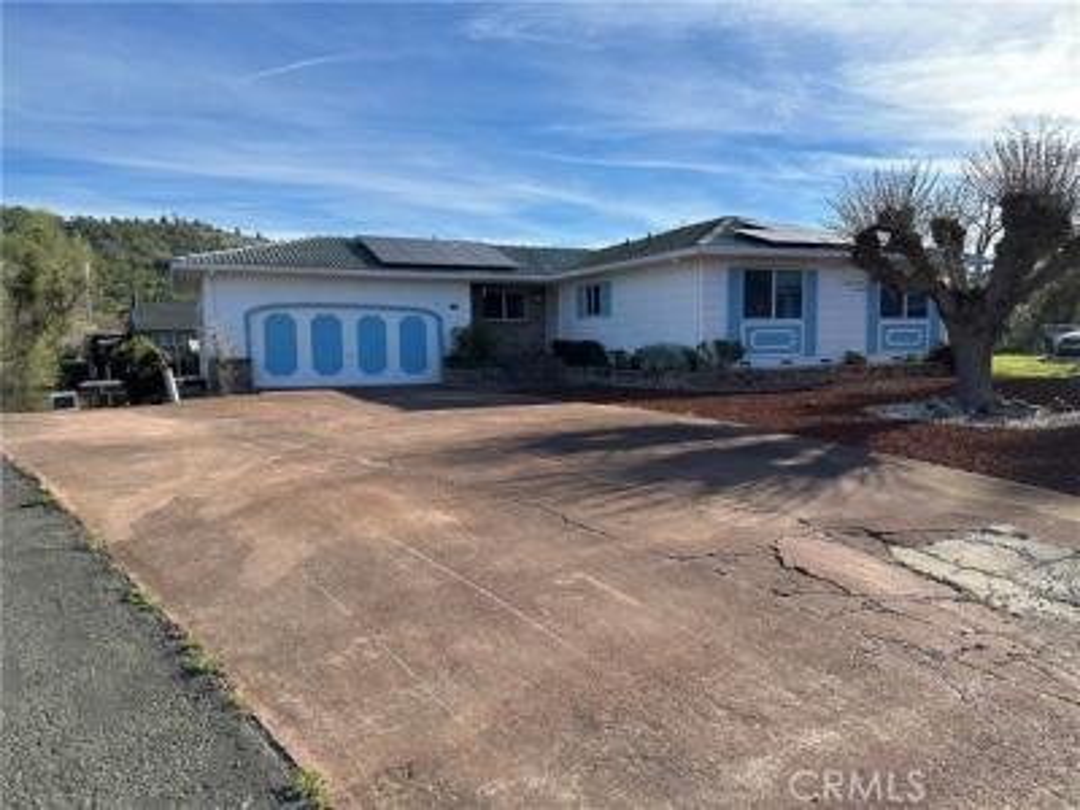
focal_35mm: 24
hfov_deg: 71.6
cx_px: 540
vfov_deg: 56.8
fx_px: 749
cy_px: 405
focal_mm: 6.86
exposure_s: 1/3717
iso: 80
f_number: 1.78
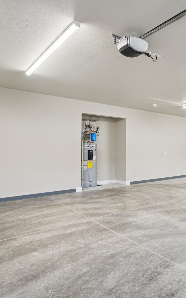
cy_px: 152
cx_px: 204
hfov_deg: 40.1
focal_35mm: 25
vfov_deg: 72.5
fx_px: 203
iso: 400
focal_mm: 16
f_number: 8
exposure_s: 1/13
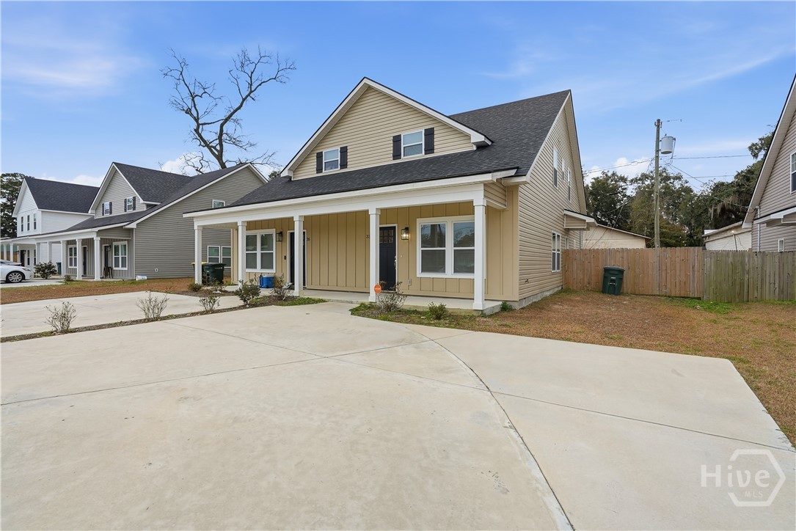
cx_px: 398
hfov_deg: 96.7
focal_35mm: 16
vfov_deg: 73.8
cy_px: 266
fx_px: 354
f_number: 9
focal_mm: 16
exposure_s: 1/1600
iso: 320
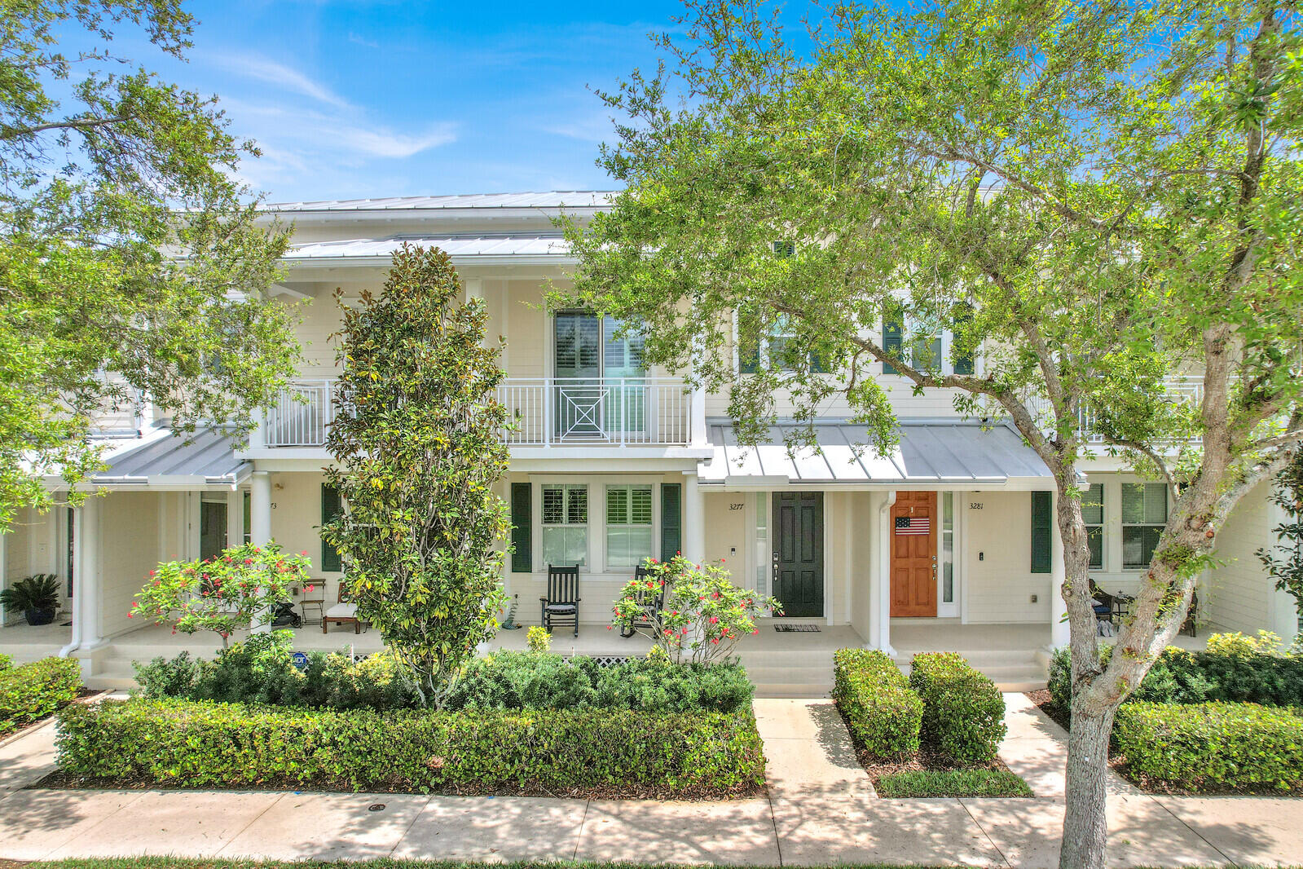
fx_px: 796
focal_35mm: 22
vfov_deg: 57.2
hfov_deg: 78.6
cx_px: 652
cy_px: 434
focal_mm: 8.38
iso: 110
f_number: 2.8
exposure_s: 1/2500
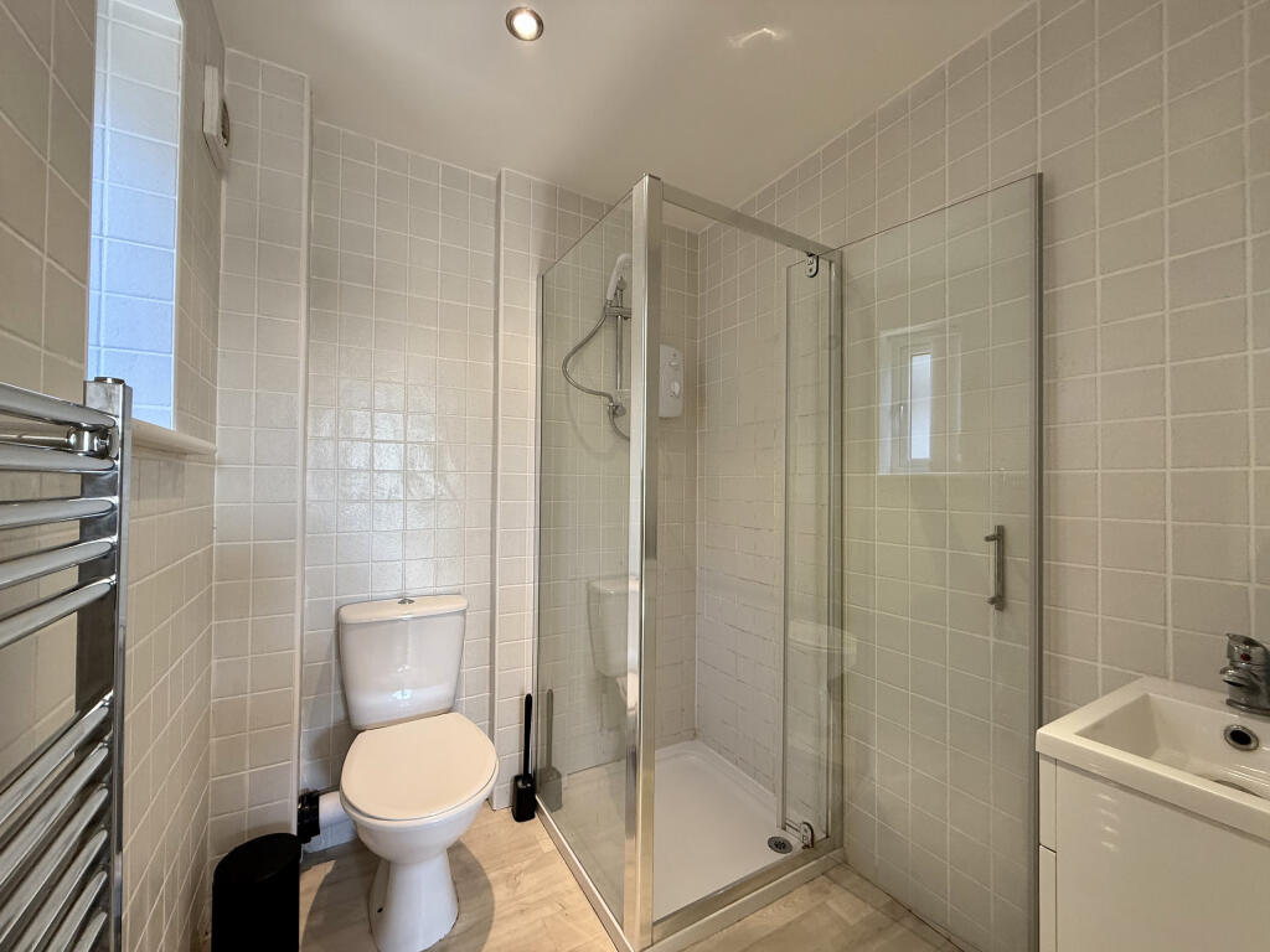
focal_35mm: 14
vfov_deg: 85.7
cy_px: 476
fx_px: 514
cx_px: 635
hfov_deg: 102.1
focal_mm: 2.22
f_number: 2.2
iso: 125
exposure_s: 1/100
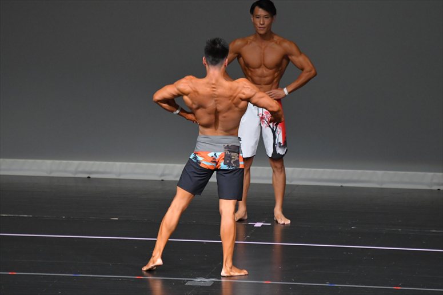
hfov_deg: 6.0
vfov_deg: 4.0
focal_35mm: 345
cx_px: 222
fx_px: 4243
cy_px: 148
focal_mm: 230
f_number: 5.6
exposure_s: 1/400
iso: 4000
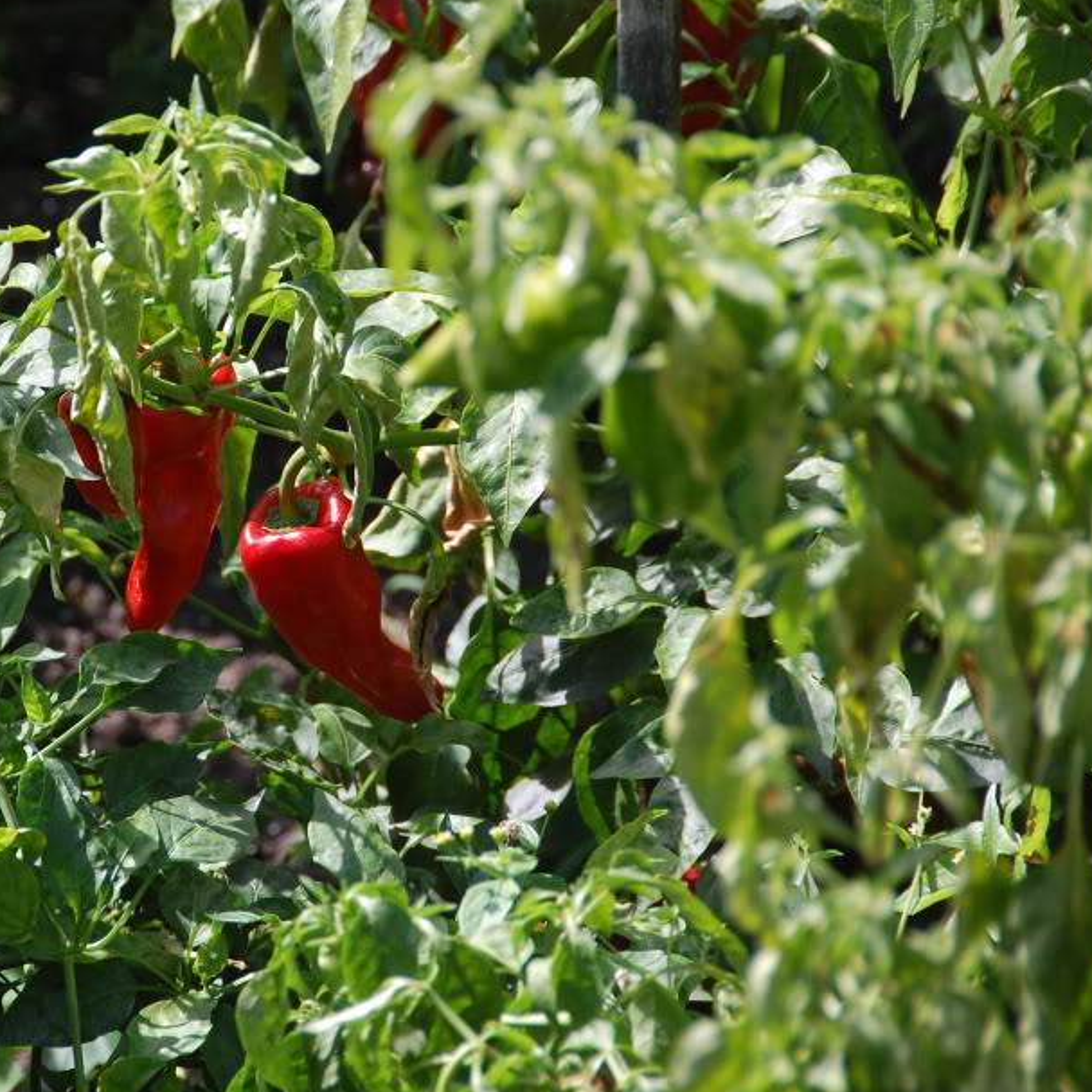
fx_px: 15311
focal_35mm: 429
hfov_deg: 4.1
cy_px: 511
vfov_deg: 4.1
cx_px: 249
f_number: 5.6
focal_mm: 200
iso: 560
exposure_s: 1/500
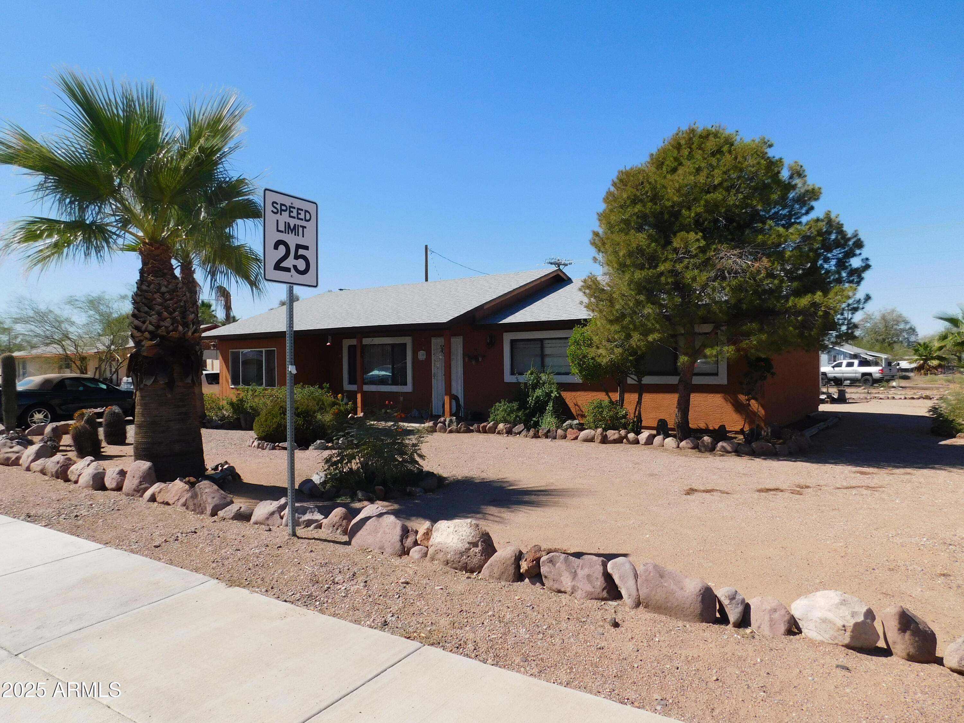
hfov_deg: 73.9
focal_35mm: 23
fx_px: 641
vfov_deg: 58.9
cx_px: 482
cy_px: 362
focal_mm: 4
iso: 125
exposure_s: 1/500
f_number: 6
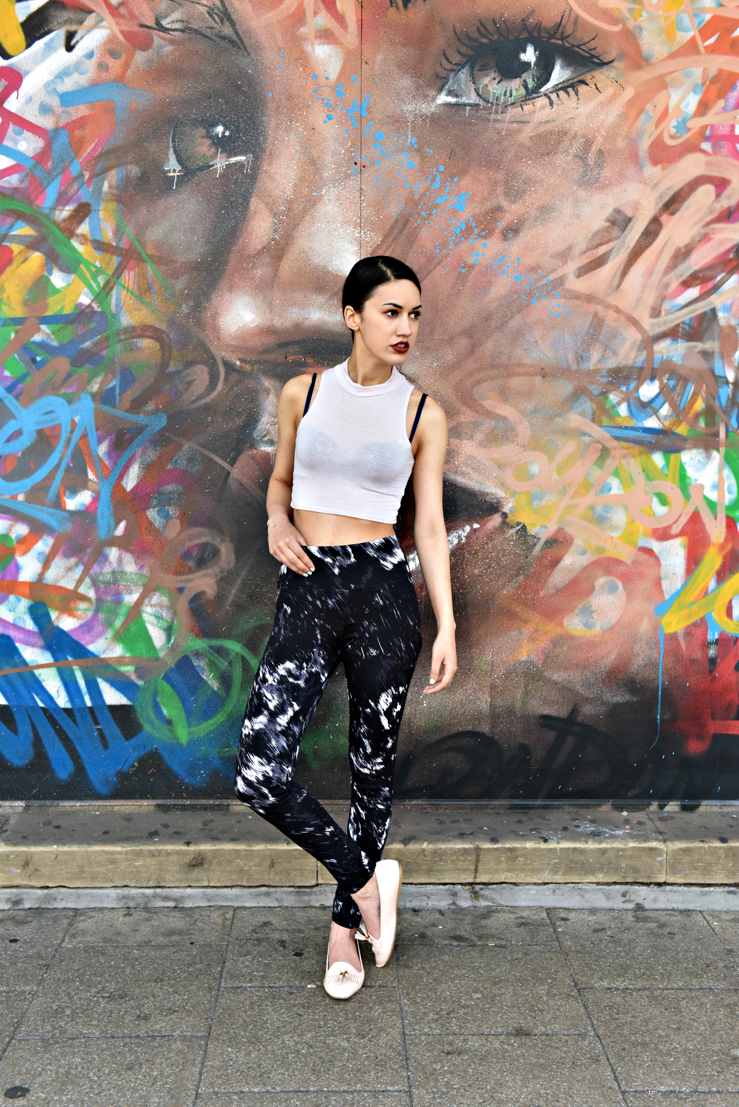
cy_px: 554
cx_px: 370
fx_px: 1169
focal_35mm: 38
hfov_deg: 35.1
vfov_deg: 50.7
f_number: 5.6
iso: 800
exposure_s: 1/320
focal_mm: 38
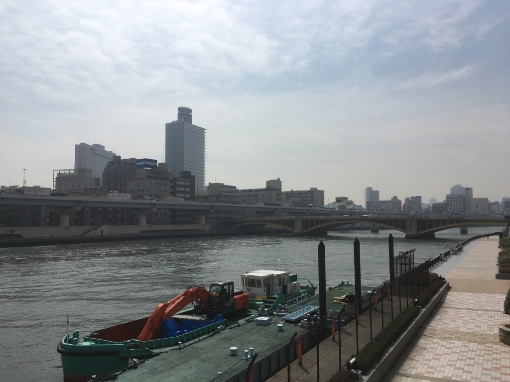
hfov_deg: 61.7
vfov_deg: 48.2
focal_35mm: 29
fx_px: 427
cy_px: 191
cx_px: 255
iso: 25
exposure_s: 1/5917
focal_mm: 4.15
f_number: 2.2
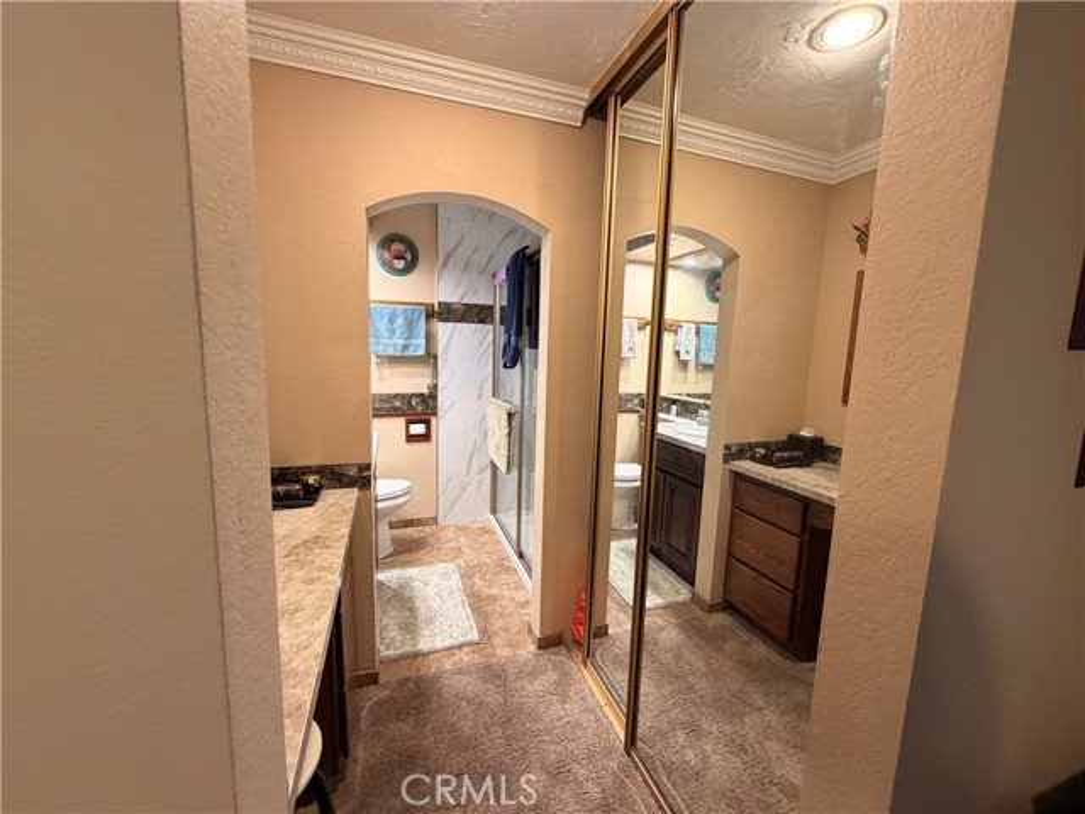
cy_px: 407
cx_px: 542
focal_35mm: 14
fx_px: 439
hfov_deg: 102.1
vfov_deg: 85.7
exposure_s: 1/60
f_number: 2.2
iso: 250
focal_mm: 2.22
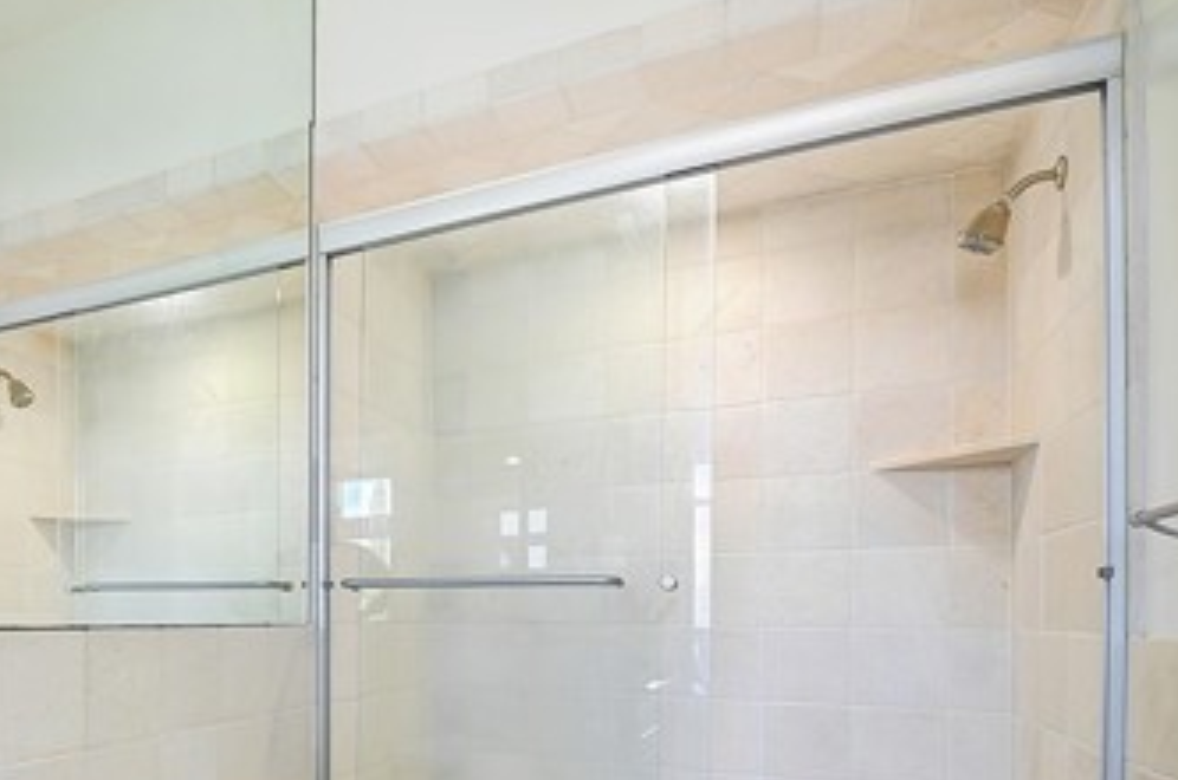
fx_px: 882
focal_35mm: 27
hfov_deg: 62.1
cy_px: 608
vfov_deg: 45.7
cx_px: 245
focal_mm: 14
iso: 250
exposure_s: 1/6
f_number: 8
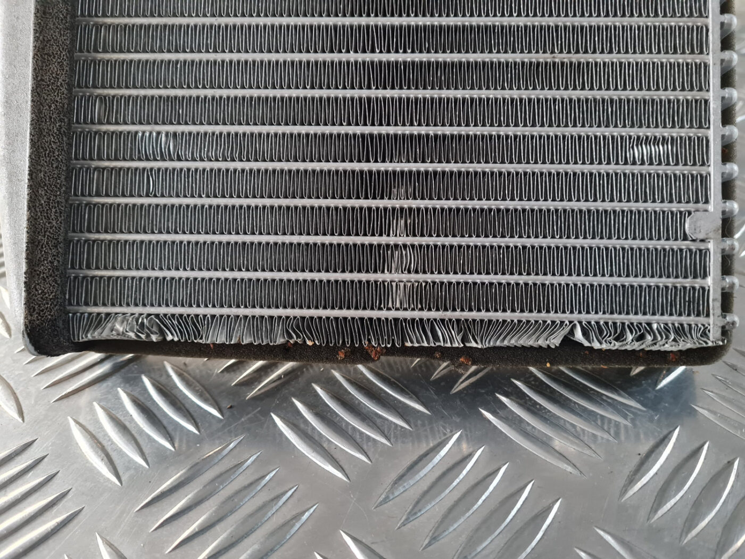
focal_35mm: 26
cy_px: 280
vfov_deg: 53.1
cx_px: 372
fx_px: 560
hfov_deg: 67.3
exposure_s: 1/25
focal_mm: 5.4
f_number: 1.8
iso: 640
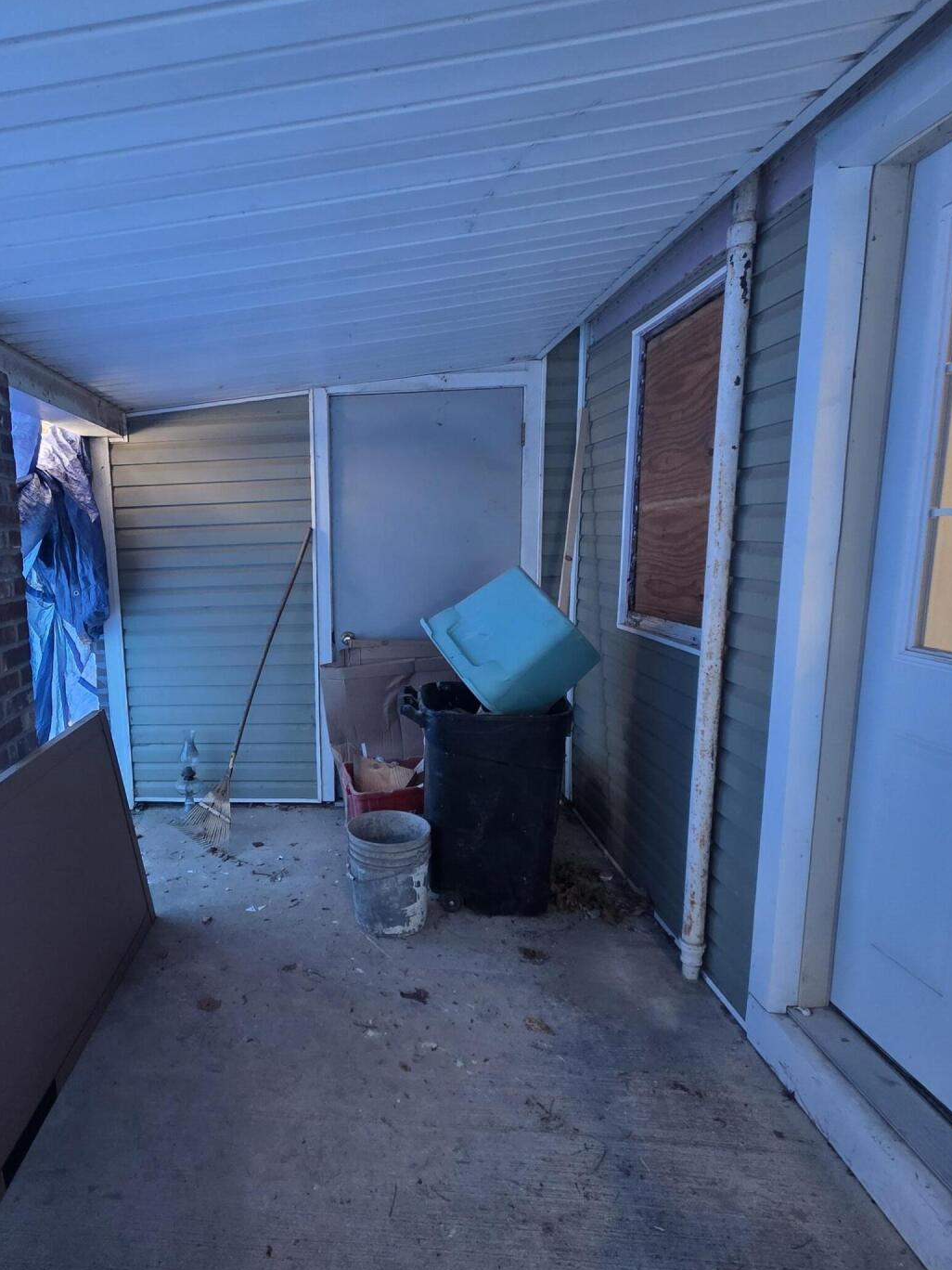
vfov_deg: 84.6
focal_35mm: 19
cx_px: 279
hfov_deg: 65.8
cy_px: 657
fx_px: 697
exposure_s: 1/60
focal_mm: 2.2
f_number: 1.9
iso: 320
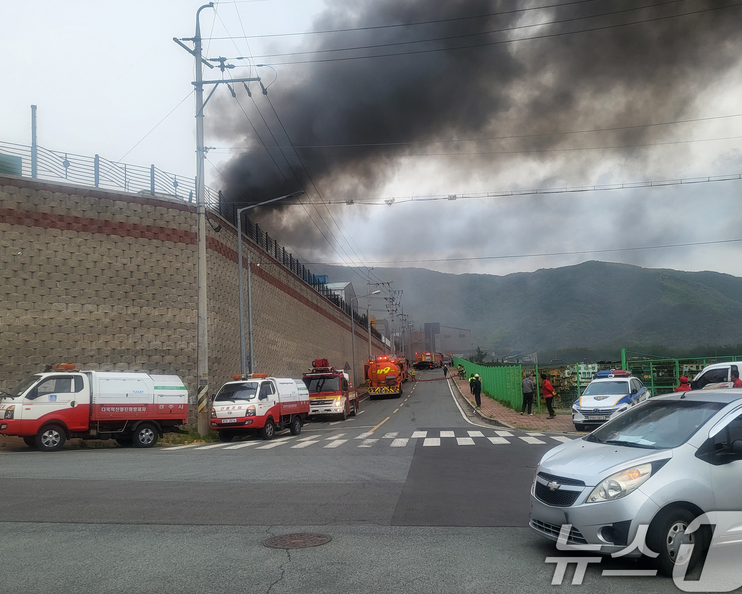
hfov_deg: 62.2
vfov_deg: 51.5
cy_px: 296
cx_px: 368
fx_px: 615
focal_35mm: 28
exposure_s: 1/483
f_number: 1.8
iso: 50
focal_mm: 4.25
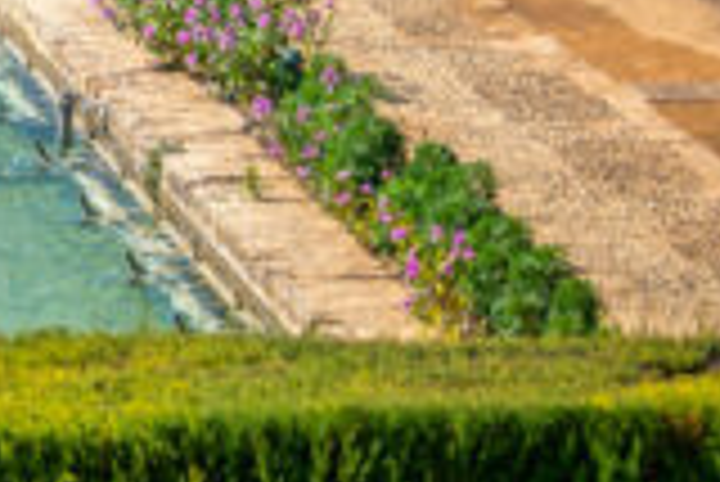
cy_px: -259
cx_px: -927
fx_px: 5945
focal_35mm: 297
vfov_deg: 4.6
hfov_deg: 6.6
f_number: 5.6
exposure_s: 1/800
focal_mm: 62
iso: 125
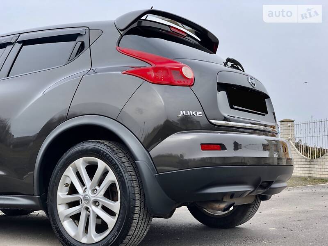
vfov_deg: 28.0
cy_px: 123
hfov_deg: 36.8
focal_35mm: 52
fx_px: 493
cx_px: 164
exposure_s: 1/168
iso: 16
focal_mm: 6
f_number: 2.4
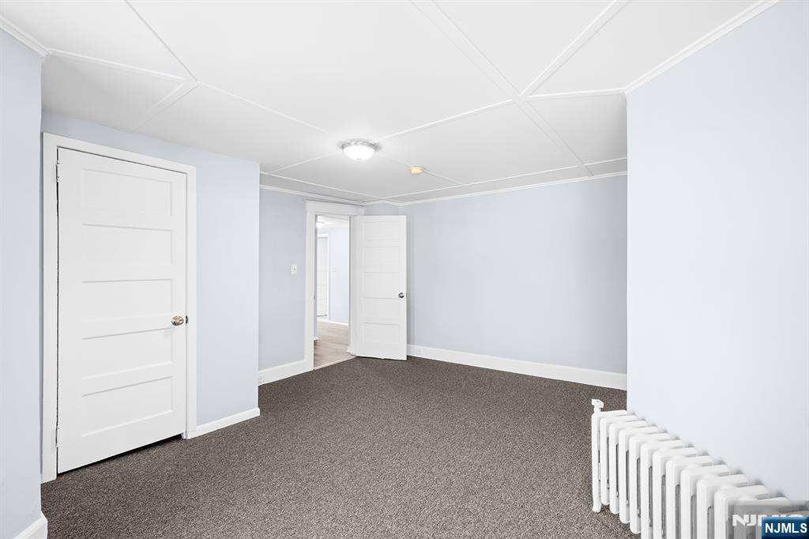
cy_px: 270
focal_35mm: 16
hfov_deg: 96.8
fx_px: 359
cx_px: 404
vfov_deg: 73.7
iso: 100
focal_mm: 16
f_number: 8
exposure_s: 1/2.5
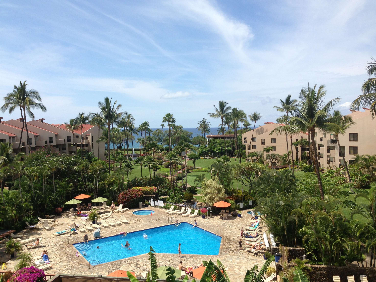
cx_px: 188
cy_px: 141
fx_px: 358
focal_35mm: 33
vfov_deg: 42.9
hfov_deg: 55.4
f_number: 2.4
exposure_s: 1/1550
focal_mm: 4.13
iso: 50
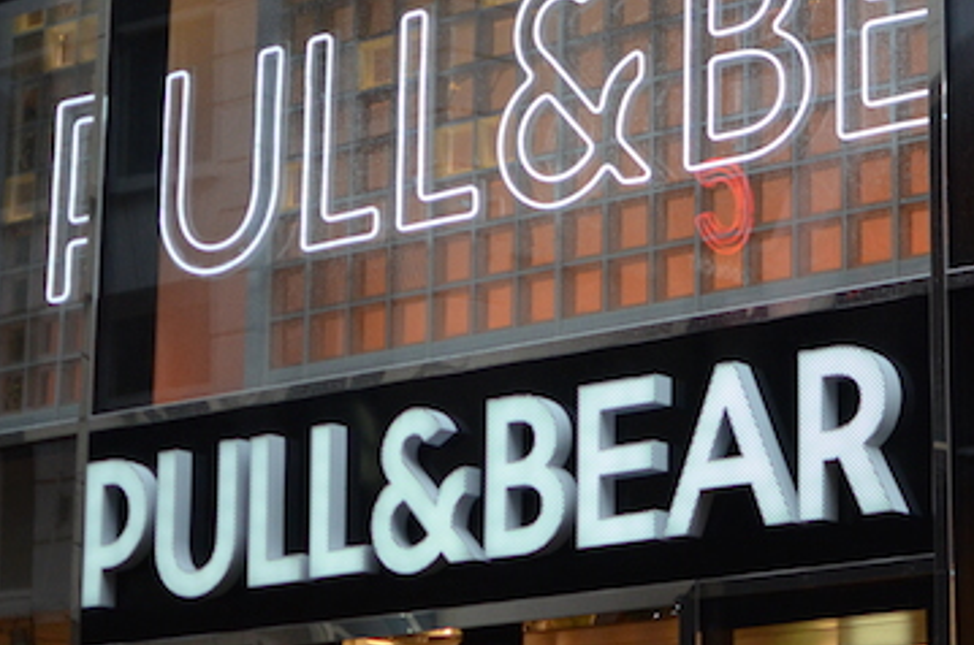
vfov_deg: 11.7
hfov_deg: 17.3
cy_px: 287
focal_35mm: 117
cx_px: 830
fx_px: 3163
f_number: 1.8
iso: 1000
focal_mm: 35
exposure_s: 1/2500
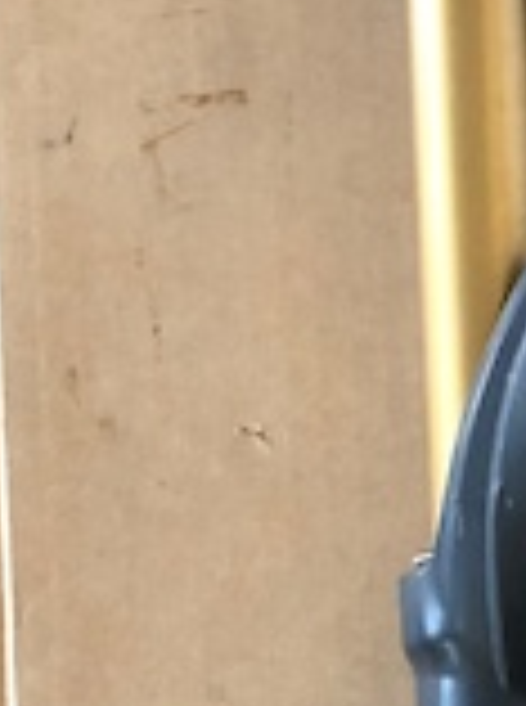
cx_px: 719
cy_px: 702
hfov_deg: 10.1
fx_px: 2909
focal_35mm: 143
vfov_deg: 13.6
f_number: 1.8
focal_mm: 3.99
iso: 64
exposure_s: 1/15
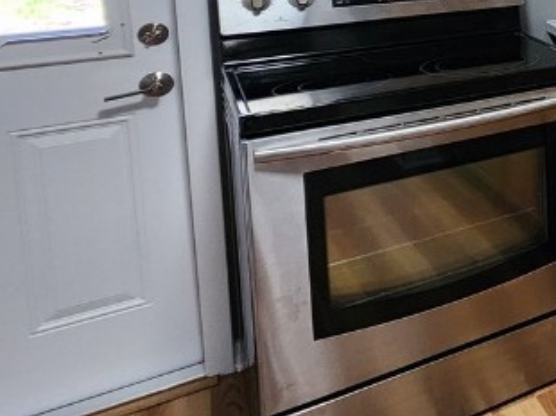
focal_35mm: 43
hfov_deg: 26.3
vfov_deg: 29.9
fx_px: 690
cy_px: -48
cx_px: 893
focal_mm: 2.2
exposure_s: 1/60
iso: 400
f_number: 2.2
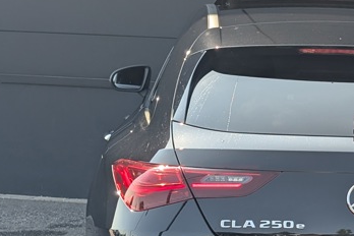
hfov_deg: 17.1
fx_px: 1150
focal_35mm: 117
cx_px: 361
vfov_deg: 11.7
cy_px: 193
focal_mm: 6.9
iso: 19
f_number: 1.68
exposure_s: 1/339
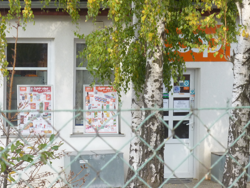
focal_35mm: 196
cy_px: 96
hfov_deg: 10.1
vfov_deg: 7.6
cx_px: 139
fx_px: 1416
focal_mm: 24.1
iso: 160
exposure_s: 1/200
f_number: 4.5
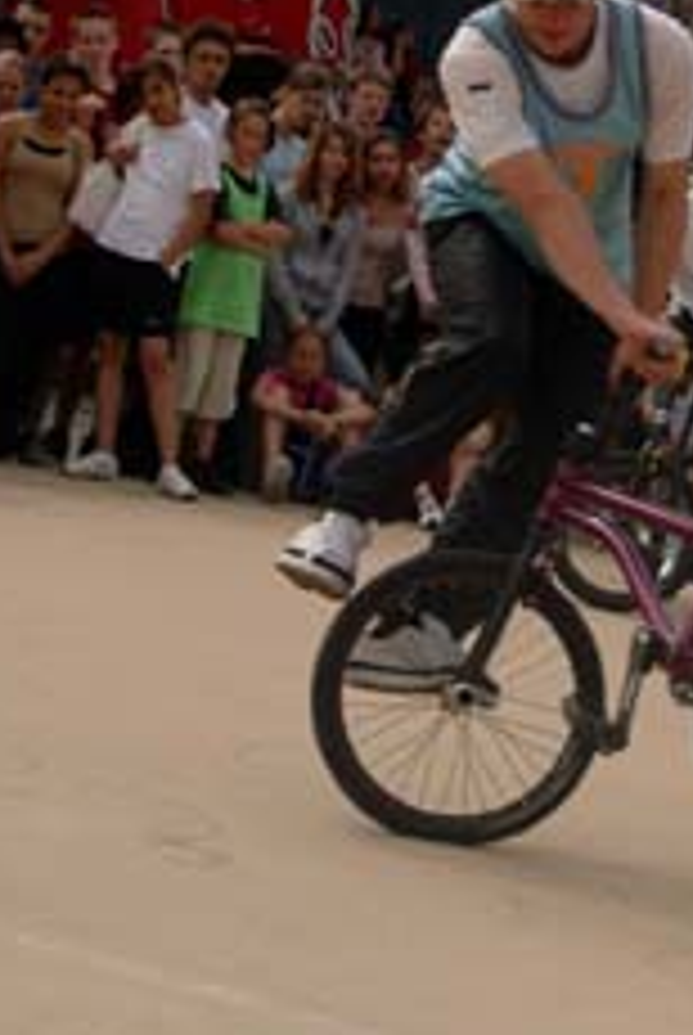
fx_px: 3713
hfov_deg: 10.6
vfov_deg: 15.7
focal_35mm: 129
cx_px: 700
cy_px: 99
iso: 200
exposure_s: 1/500
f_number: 11
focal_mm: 36
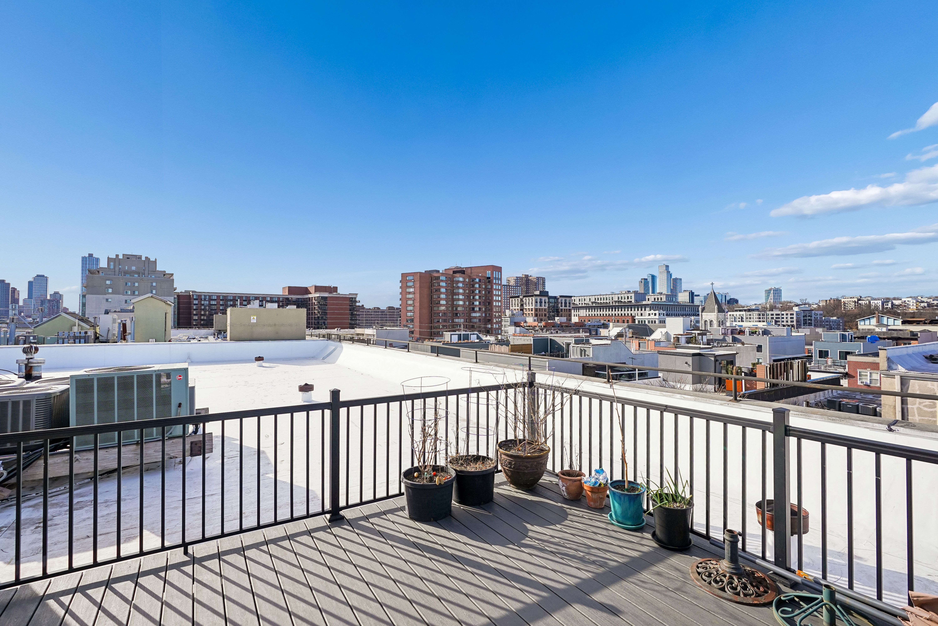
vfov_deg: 73.7
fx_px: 417
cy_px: 313
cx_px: 469
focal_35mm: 16
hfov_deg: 96.7
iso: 400
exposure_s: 1/2000
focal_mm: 16
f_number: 5
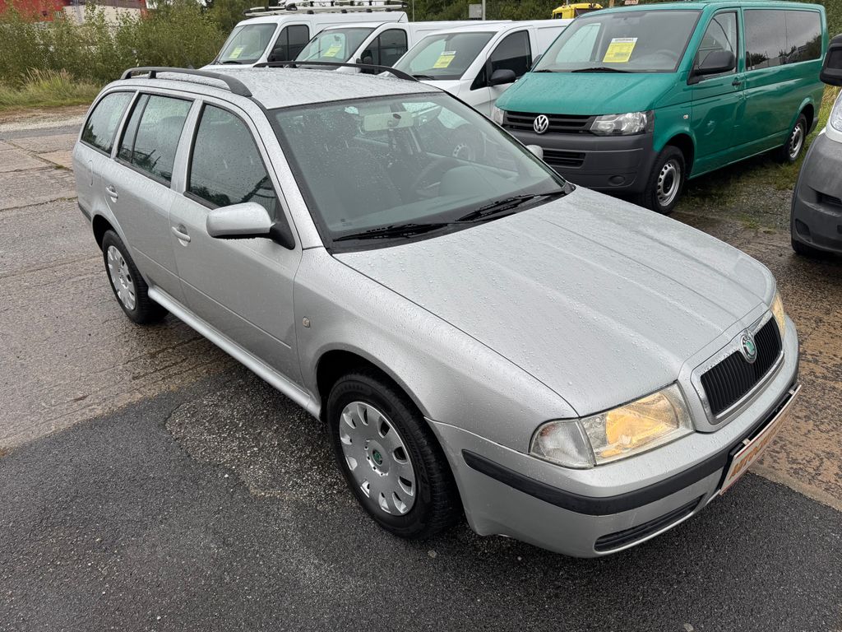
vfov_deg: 56.8
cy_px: 316
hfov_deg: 71.6
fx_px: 584
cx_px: 421
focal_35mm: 24
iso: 80
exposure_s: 1/912
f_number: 1.78
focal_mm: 6.76
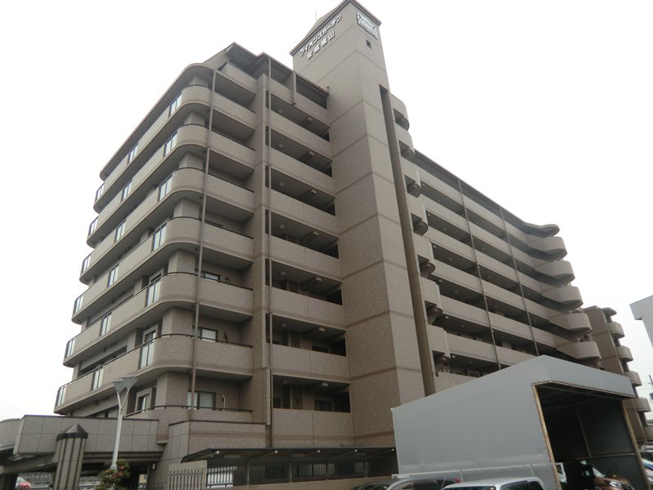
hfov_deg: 71.6
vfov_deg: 56.8
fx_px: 453
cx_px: 326
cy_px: 245
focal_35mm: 24
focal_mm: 4.3
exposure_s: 1/320
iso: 64
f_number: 3.2
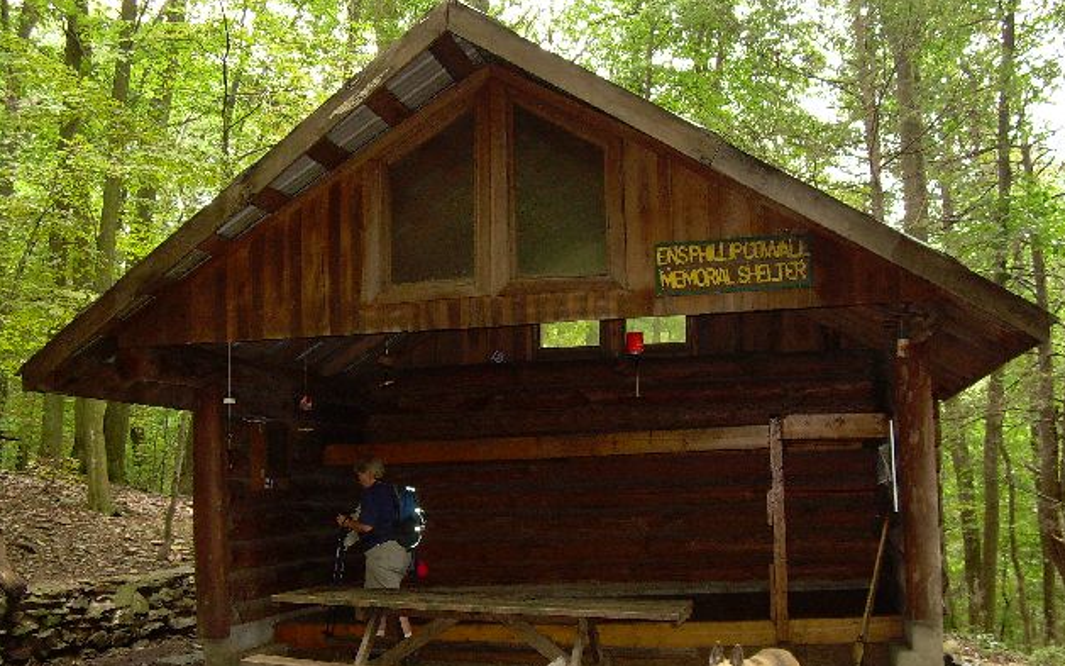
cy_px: 376
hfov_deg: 48.2
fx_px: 1190
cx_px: 537
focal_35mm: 41
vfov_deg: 31.2
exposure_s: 1/60
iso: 200
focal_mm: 6.3
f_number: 2.8
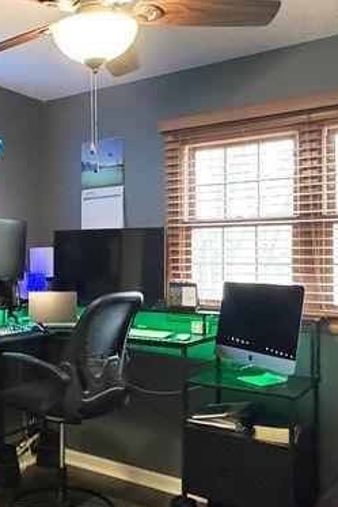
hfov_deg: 31.7
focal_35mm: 40
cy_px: 260
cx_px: 27
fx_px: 563
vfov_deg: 48.4
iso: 1250
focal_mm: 2.22
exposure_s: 1/60
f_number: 2.2
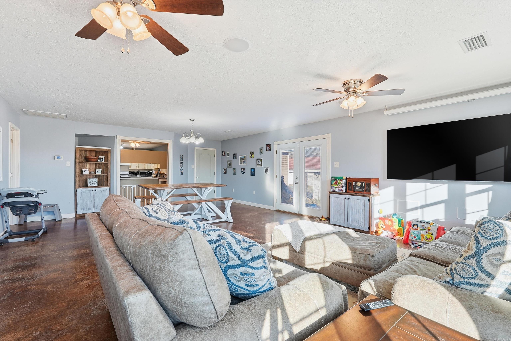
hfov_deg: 96.7
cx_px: 256
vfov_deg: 73.8
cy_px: 170
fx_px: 227
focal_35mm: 16
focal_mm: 16
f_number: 9
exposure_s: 1/80
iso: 250
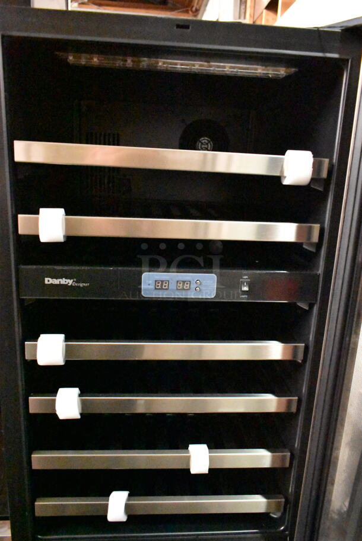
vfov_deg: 67.3
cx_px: 181
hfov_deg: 48.0
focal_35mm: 27
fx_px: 407
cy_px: 270
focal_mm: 18
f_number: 3.5
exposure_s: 1/125
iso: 25600
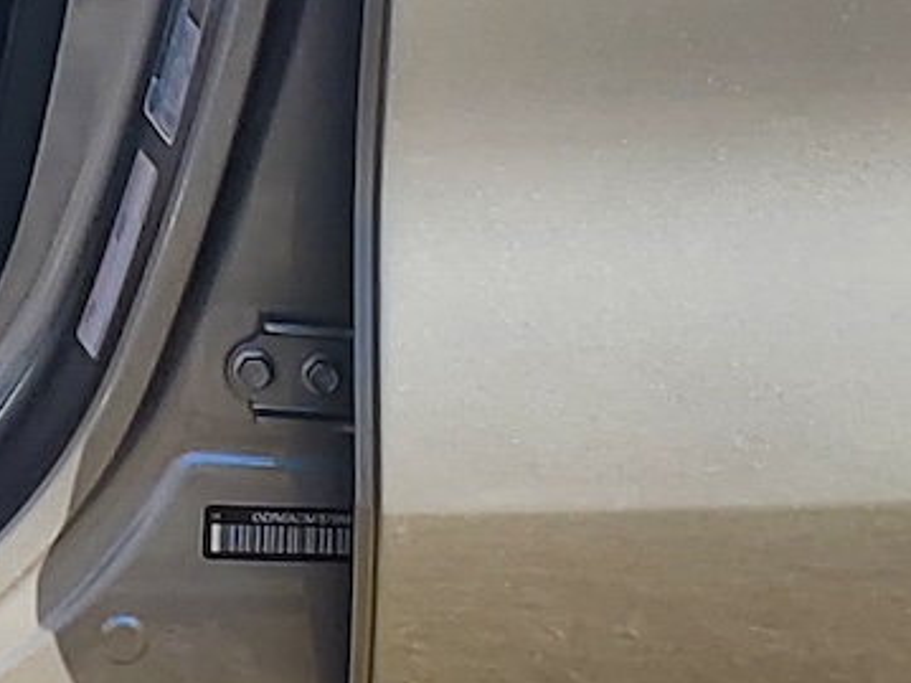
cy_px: -669
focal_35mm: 181
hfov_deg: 10.6
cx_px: -383
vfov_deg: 7.8
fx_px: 4762
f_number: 2.4
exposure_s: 1/885
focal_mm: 4.3
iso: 50
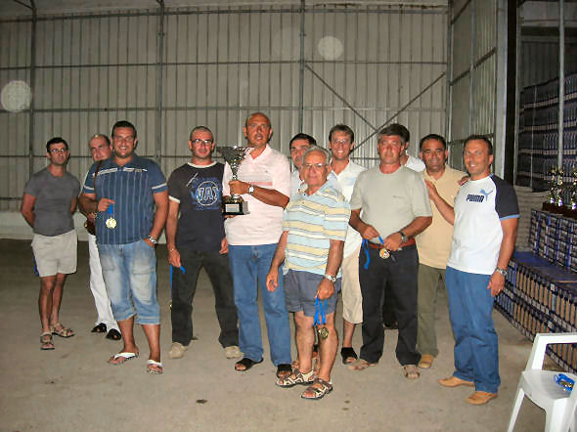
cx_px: 288
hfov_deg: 49.0
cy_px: 216
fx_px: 633
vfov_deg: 37.7
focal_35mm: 38
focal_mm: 7.8
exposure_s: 1/60.1
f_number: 2.8
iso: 84
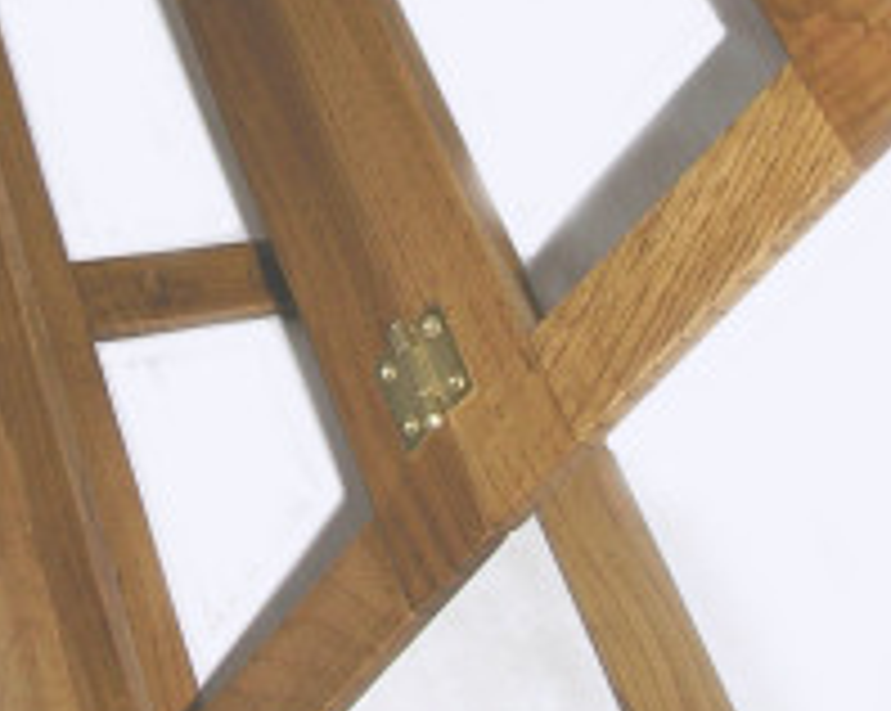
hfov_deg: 21.2
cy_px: 126
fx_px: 2371
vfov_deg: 16.9
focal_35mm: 90
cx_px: 338
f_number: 2.8
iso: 50
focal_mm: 5.8
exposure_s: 1/60.1
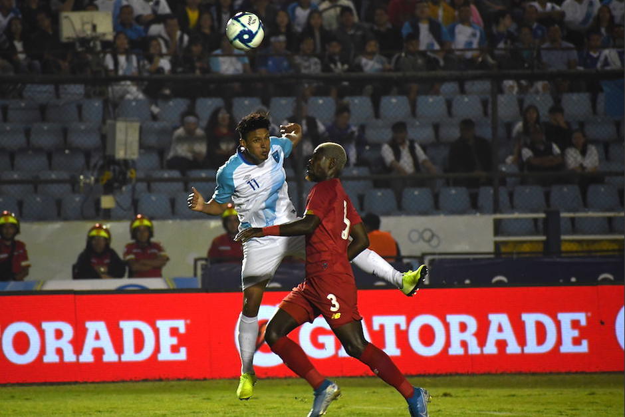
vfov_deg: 3.4
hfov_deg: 5.1
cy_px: 208
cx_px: 312
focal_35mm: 405
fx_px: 7032
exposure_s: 1/800
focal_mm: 270
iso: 3200
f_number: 6
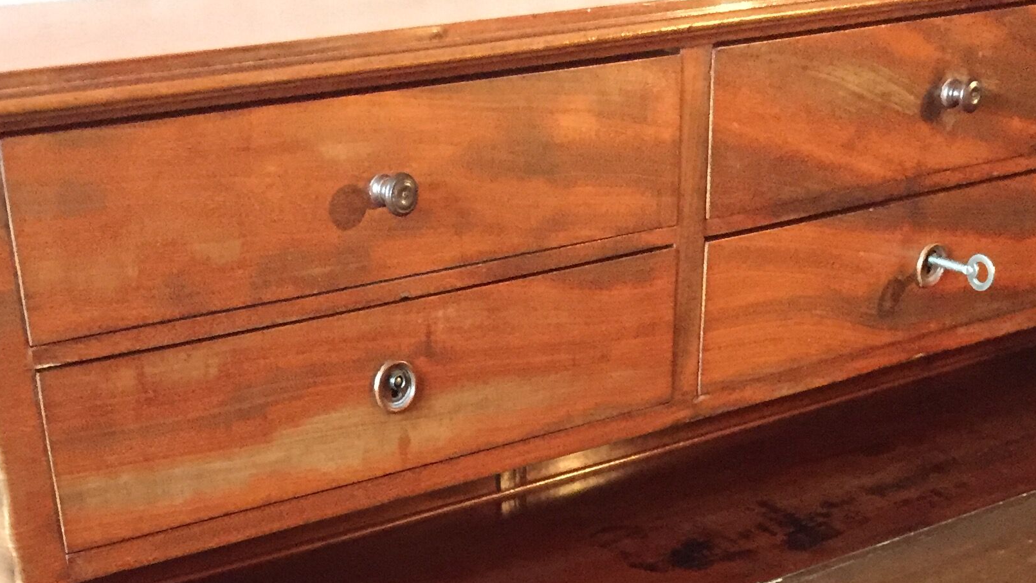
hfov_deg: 32.8
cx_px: 517
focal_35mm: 64
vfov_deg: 16.2
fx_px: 1758
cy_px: 1018
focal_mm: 4.15
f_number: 2.2
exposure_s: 1/17
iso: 320
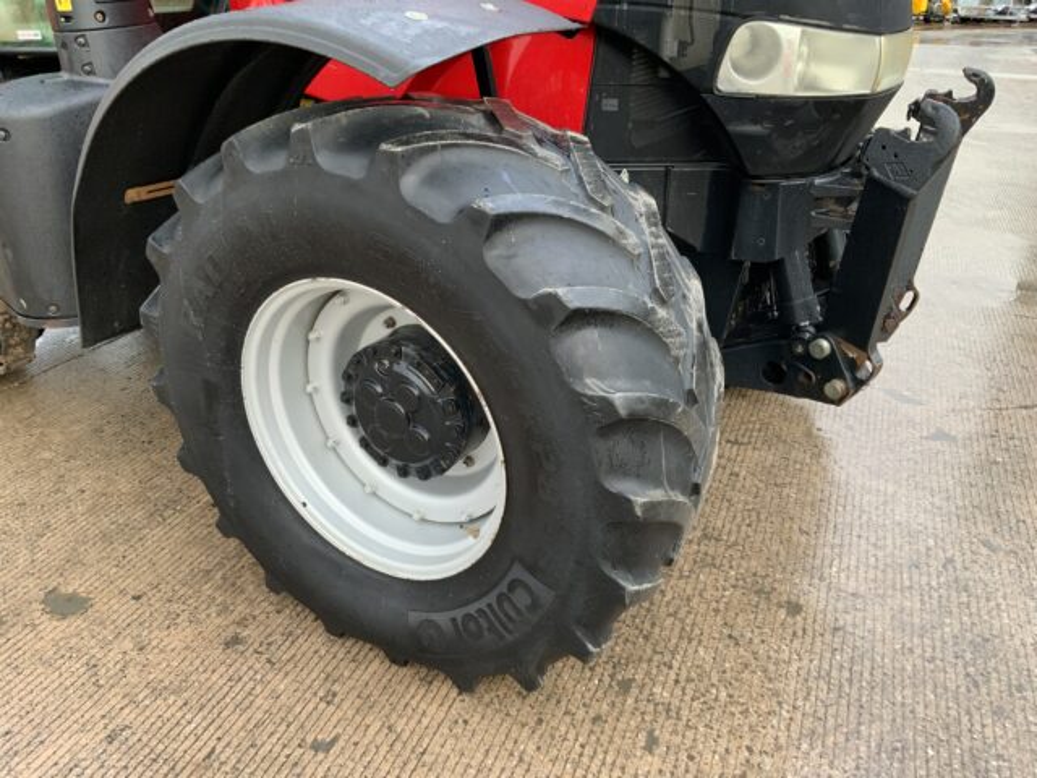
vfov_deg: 48.2
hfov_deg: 61.7
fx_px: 869
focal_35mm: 29
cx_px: 518
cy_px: 389
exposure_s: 1/122
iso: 50
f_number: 1.8
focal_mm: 3
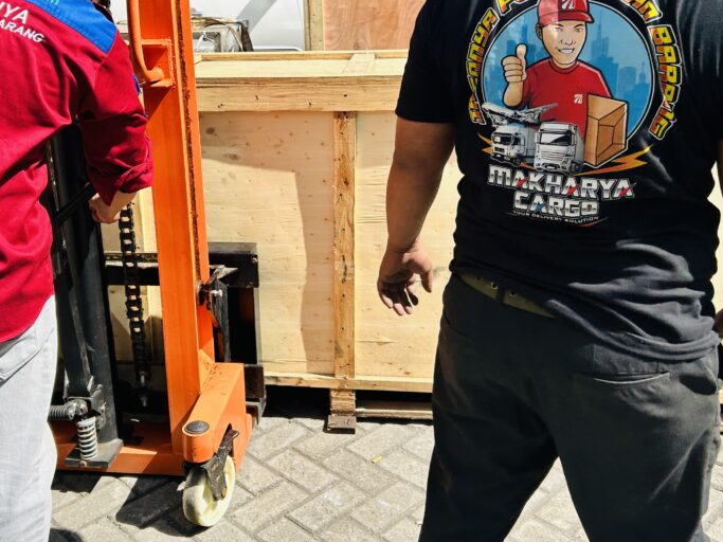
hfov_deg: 47.7
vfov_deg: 36.5
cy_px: 184
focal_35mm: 39
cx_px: 305
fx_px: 814
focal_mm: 5.7
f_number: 1.5
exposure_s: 1/1838
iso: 50
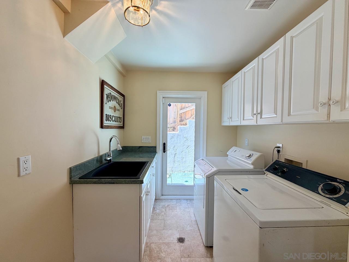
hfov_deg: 102.1
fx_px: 141
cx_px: 174
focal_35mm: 14
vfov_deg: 85.7
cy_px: 131
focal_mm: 2.22
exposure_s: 1/120
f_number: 2.2
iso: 100
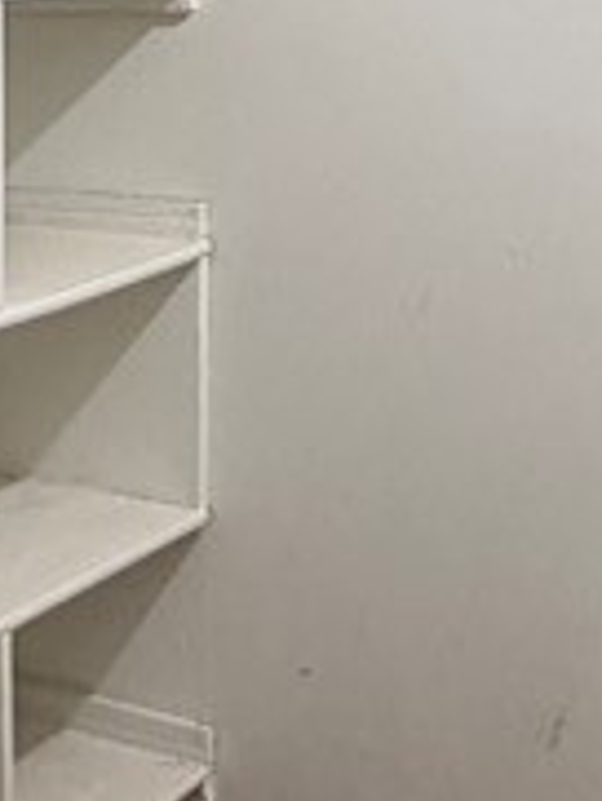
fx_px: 1830
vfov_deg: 24.6
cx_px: -31
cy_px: 270
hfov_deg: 18.1
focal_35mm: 79
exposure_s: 1/60
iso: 250
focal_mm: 2.22
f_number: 2.2
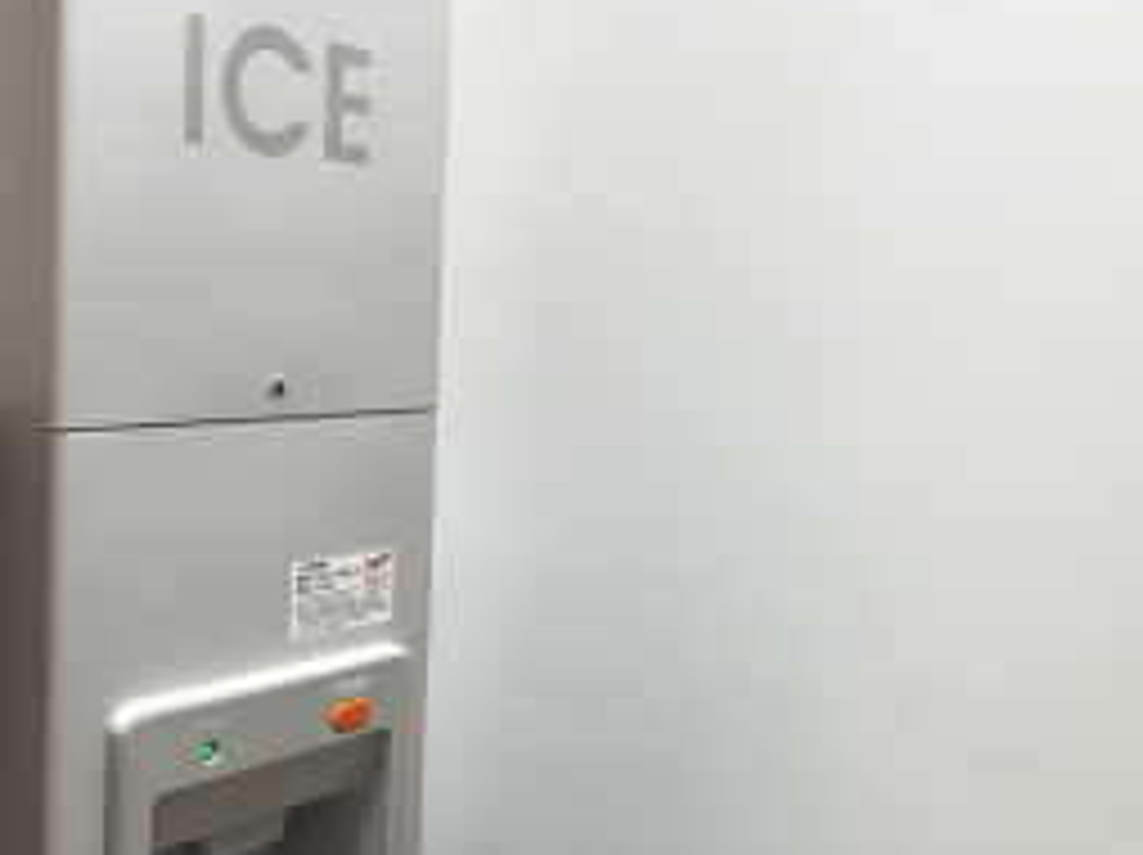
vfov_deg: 35.1
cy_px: 436
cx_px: 392
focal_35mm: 41
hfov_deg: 45.2
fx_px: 1353
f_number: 1.6
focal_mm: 5.96
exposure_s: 1/60
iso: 500
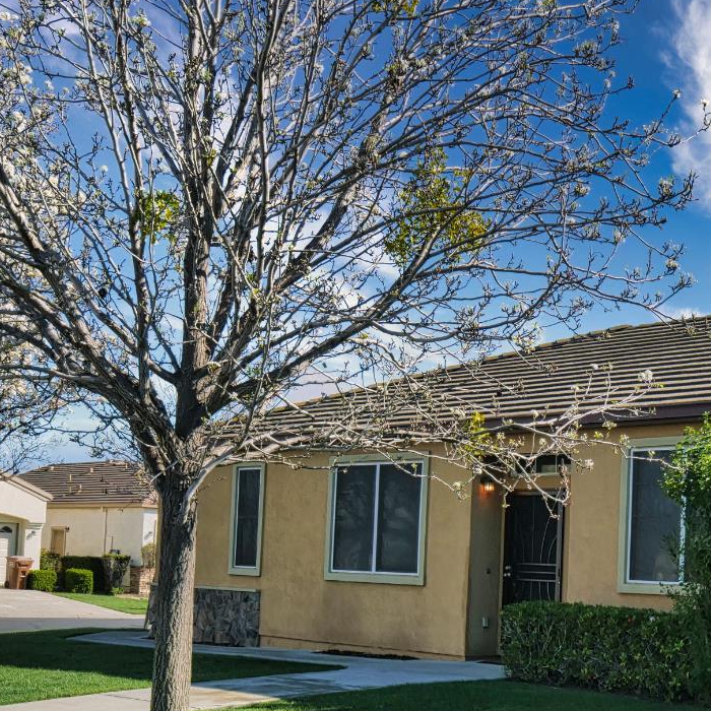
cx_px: 609
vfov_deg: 31.7
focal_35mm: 53
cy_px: 526
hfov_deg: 31.0
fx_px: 1232
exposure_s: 1/250
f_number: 8
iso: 100
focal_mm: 14
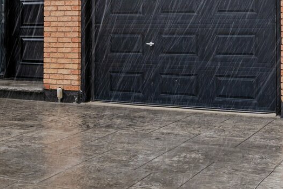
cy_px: -53
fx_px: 605
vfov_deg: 16.8
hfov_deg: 24.7
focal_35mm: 77
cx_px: -18
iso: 50
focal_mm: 14
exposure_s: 1/15
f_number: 13
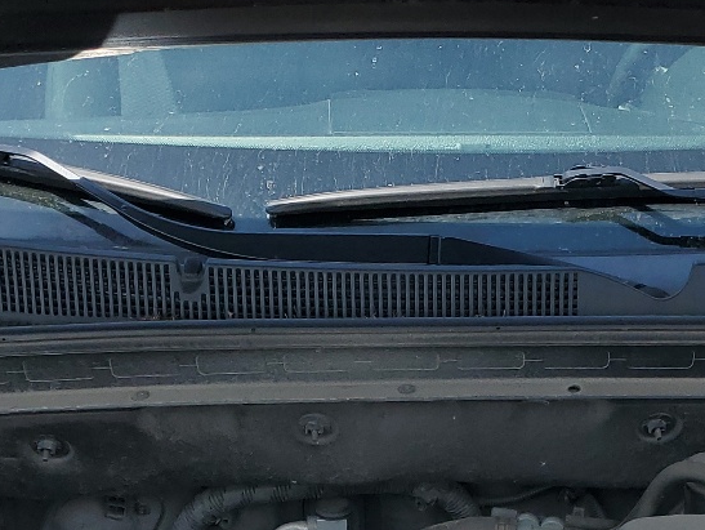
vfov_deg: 17.7
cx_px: 503
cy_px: 760
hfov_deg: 25.4
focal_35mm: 76
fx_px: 1549
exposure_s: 1/2000
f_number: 1.5
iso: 50
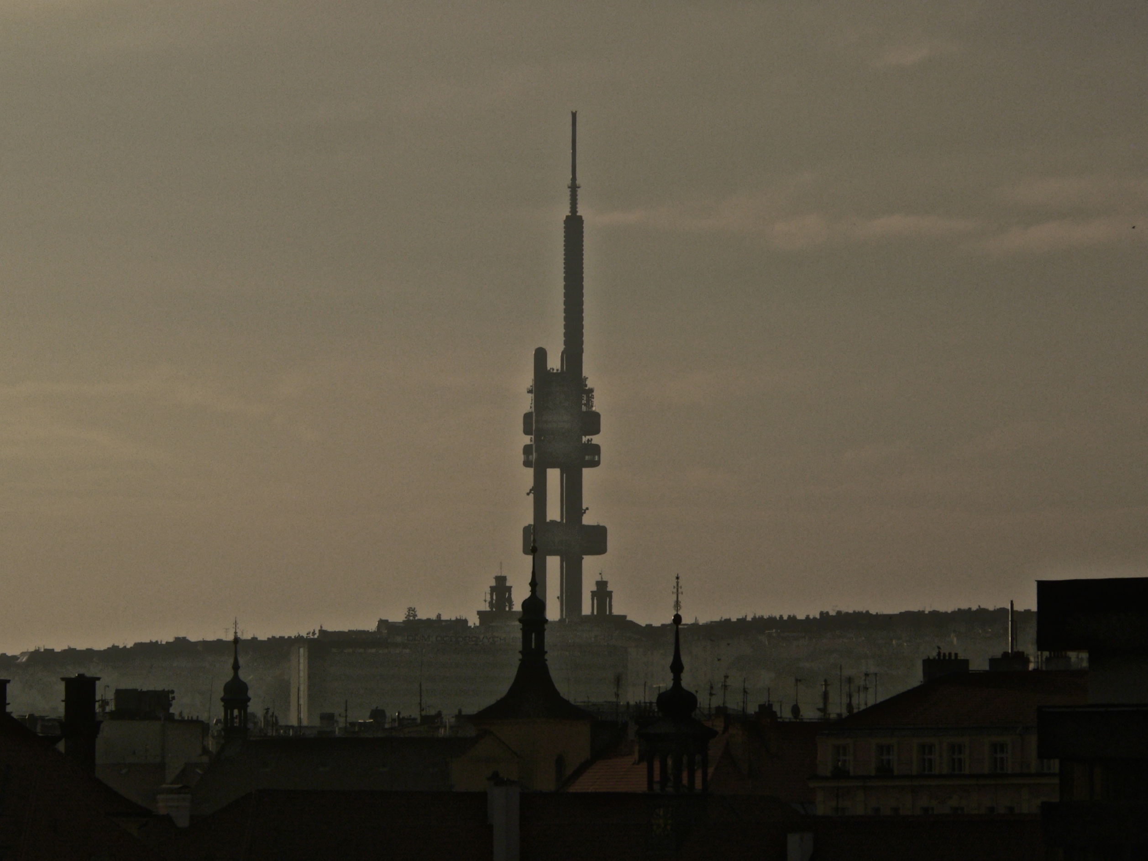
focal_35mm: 238
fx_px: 7893
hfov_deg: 8.3
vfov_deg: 6.2
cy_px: 430
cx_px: 574
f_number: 5.6
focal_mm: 39.6
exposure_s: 1/1600
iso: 80
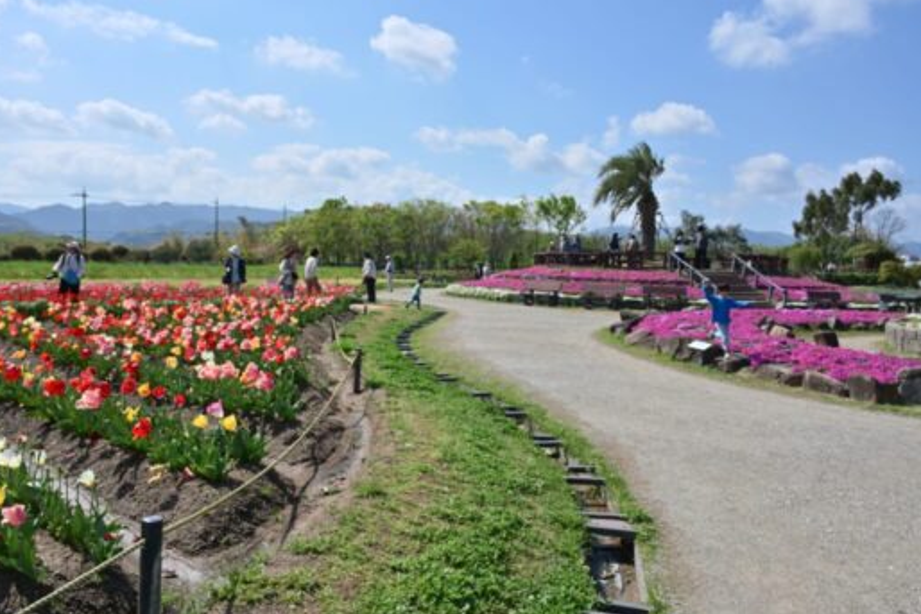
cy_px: 272
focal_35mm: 28
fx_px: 716
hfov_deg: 65.5
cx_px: 469
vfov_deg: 46.3
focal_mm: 24
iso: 100
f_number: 8
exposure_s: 1/750
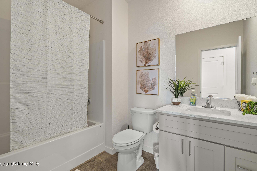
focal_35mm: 17
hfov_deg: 93.3
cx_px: 132
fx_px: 121
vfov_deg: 70.4
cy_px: 81
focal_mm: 16
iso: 250
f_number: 7.1
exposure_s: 1/8
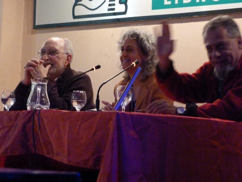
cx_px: 129
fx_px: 1000
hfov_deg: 13.8
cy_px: 81
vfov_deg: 10.4
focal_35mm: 143
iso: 800
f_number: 3.5
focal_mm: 21.2
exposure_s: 1/10
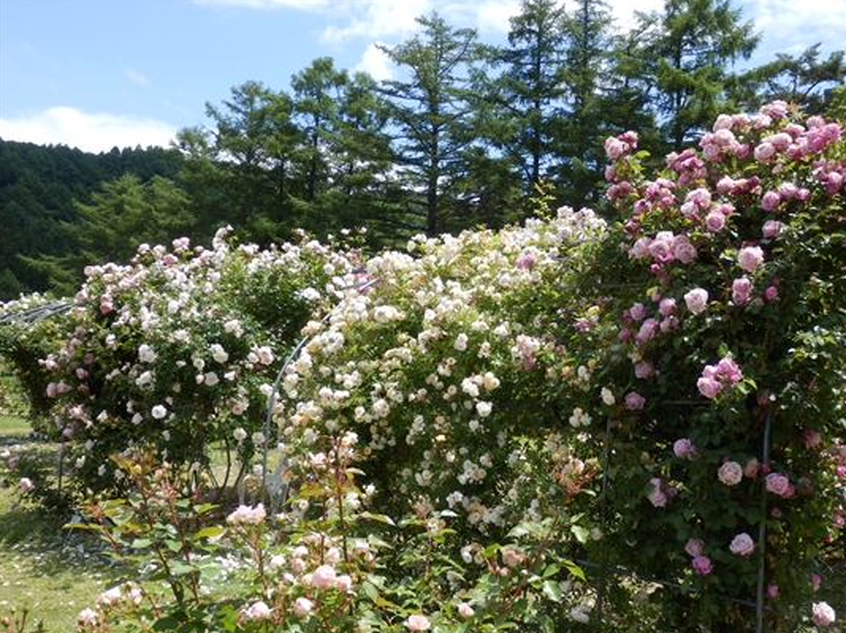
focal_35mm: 34
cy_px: 318
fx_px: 831
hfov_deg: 54.0
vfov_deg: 41.8
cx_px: 431
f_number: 3.4
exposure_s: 1/500
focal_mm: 6
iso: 80
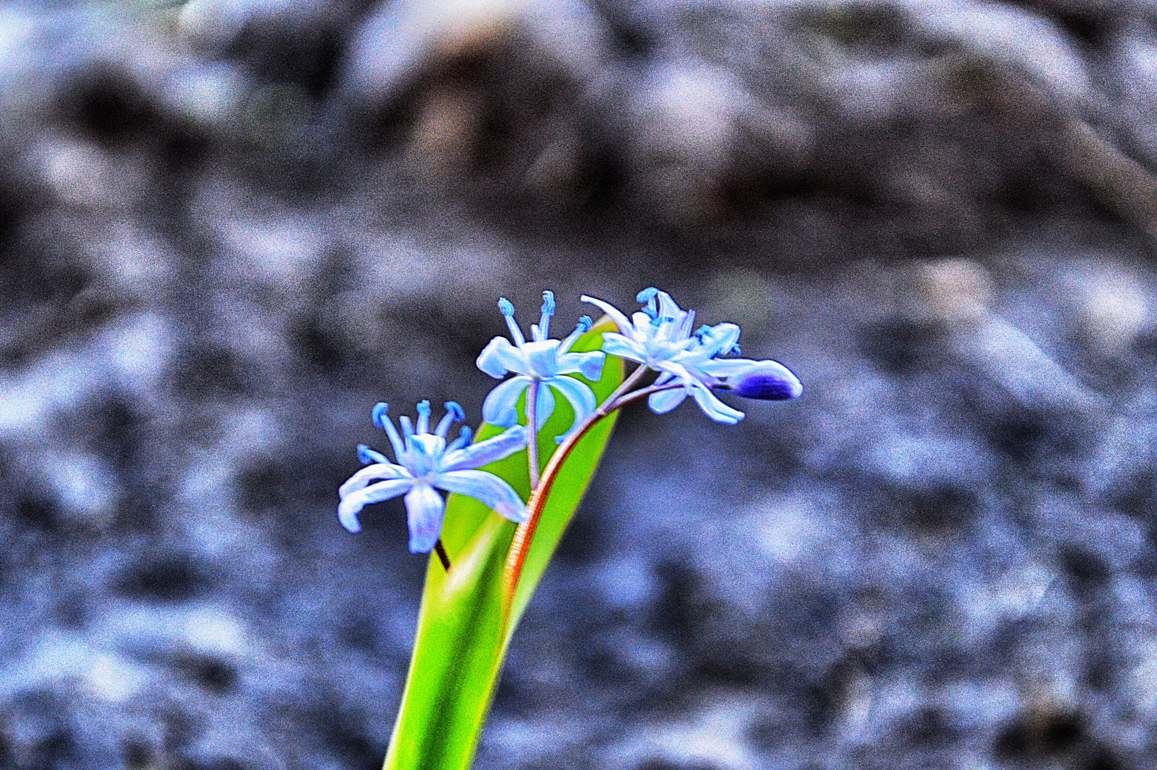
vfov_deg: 6.9
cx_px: 542
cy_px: 474
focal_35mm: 199
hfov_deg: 10.4
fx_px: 6378
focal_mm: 105
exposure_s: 1/125
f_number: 5.6
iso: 1250
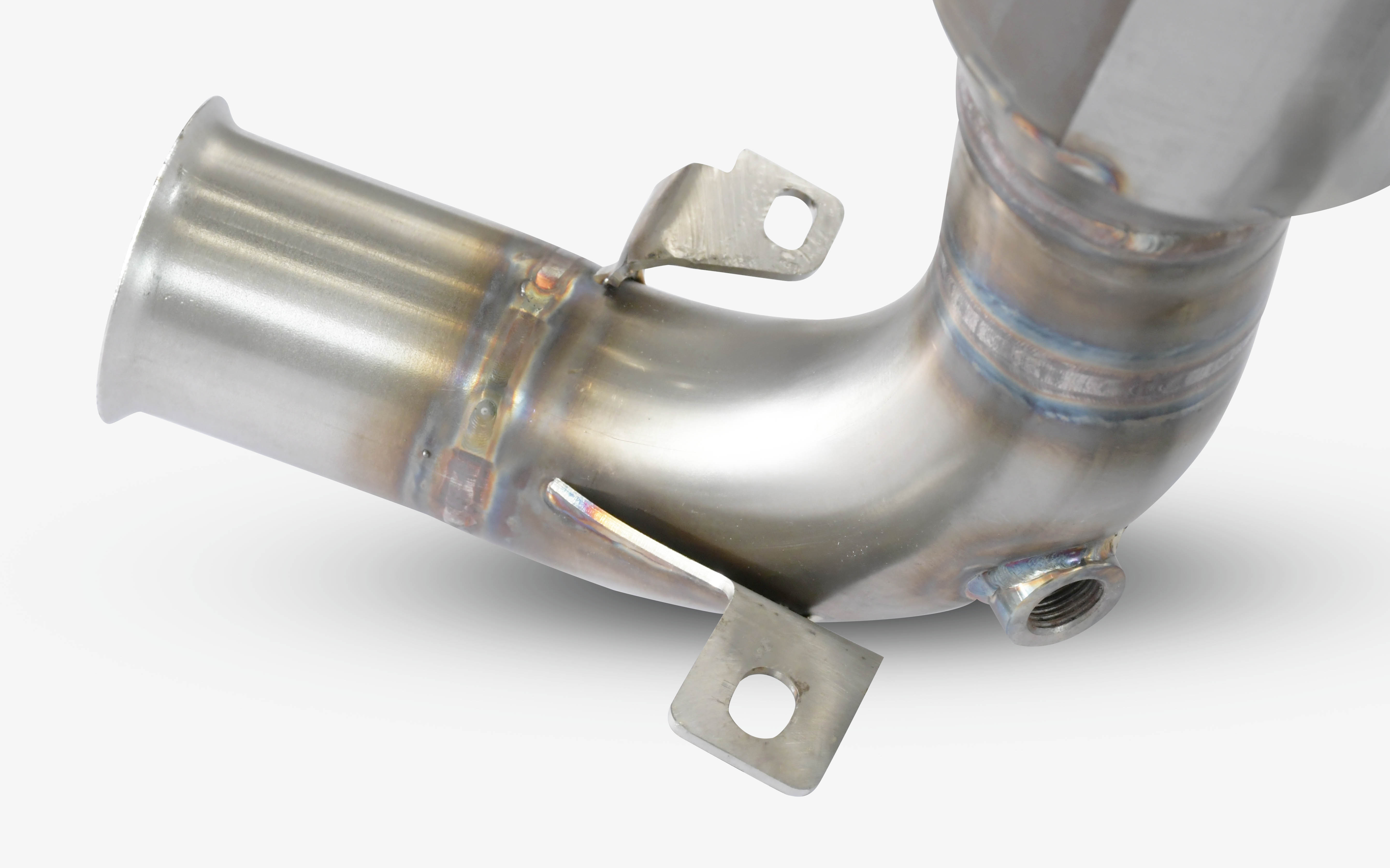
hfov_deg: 18.8
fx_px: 4205
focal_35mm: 111
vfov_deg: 11.8
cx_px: 690
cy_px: 418
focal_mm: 70
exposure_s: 1/200
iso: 2000
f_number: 11
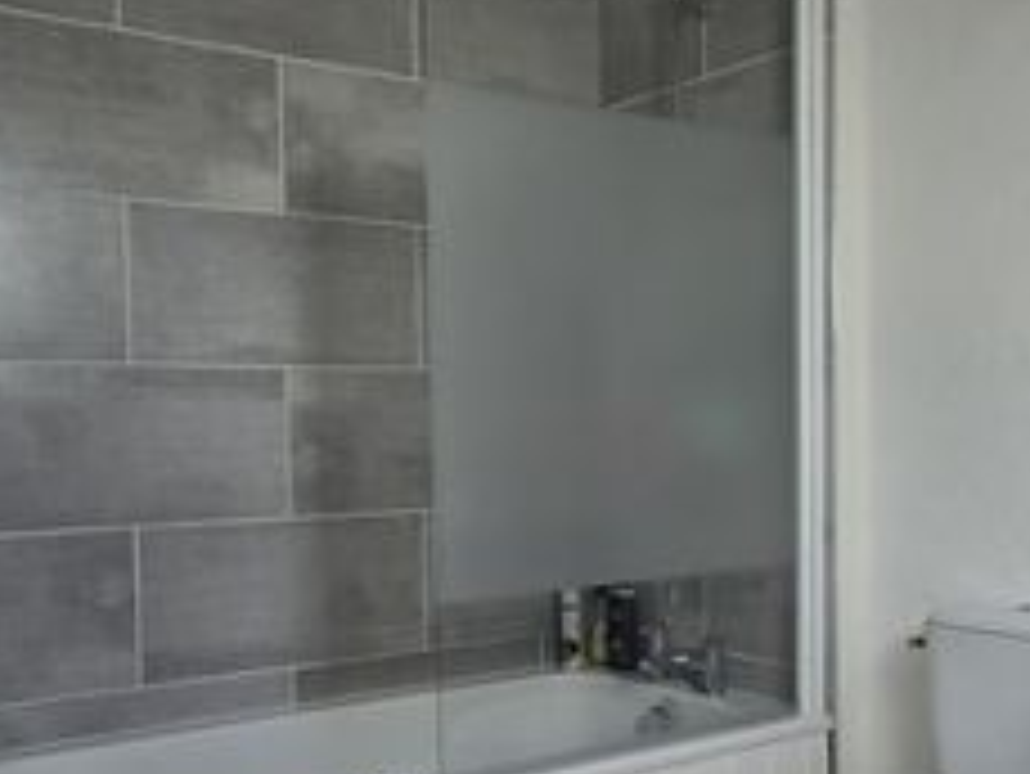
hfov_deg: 46.6
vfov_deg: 35.7
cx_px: 600
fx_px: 1191
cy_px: 511
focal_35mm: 40
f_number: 1.9
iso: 40
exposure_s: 1/100
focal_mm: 2.2
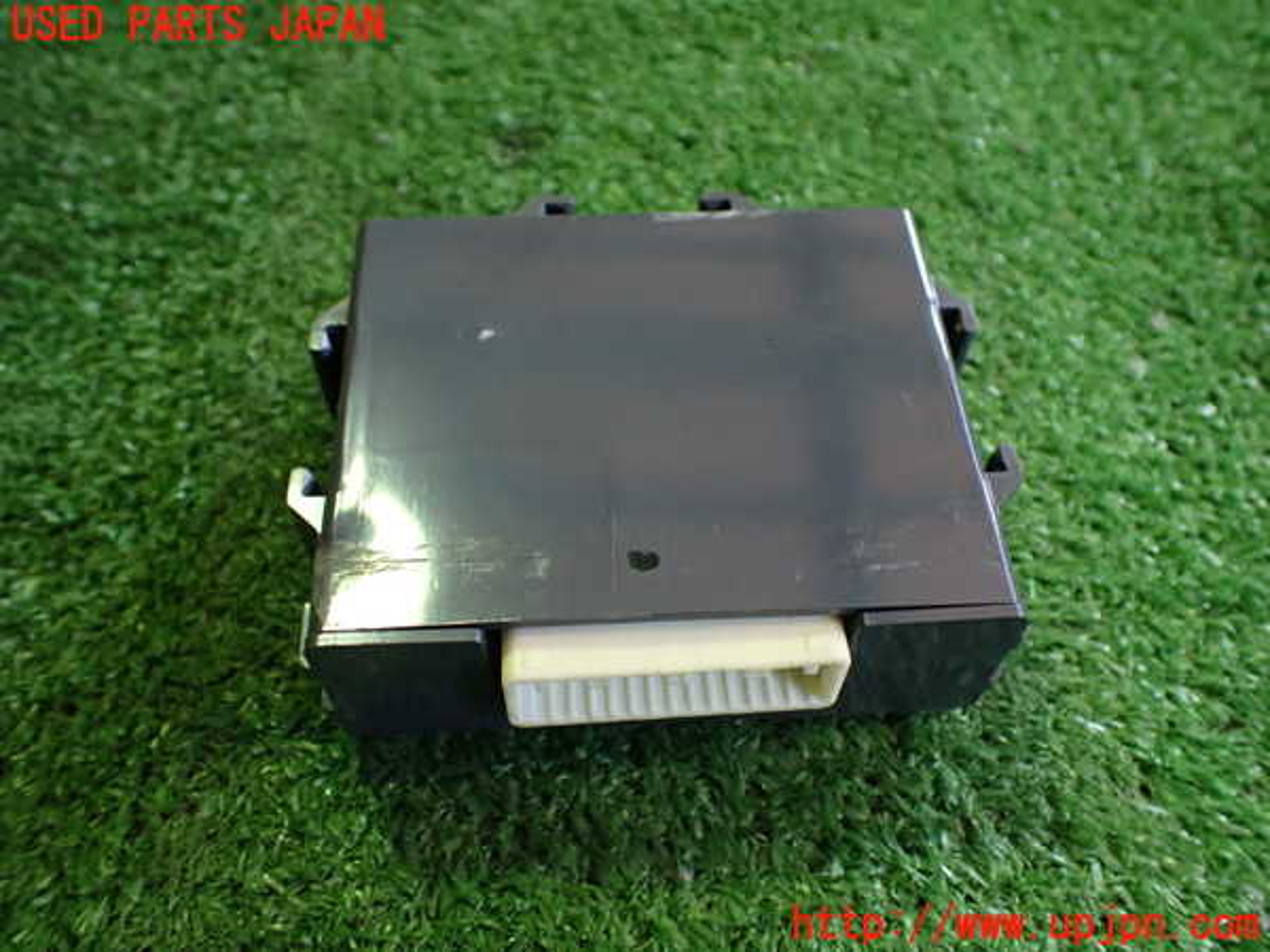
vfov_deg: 46.8
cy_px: 476
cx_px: 635
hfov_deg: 60.0
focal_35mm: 30
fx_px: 1101
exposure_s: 1/100
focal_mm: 5.4
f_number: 2.3
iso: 800
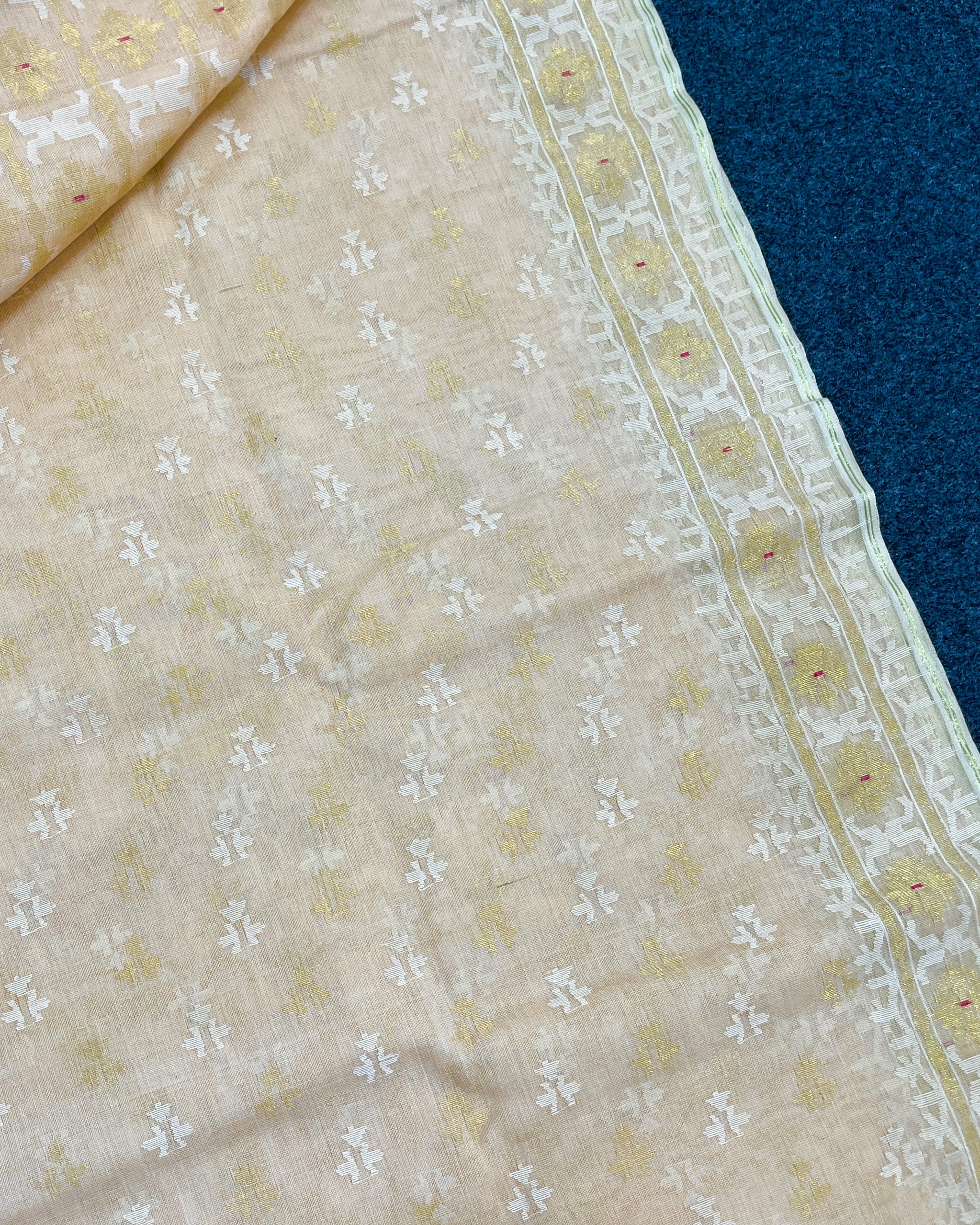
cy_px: 685
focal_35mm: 40
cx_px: 344
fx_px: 1450
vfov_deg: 45.7
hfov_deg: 37.0
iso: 32
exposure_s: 1/122
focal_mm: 5.1
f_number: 1.6
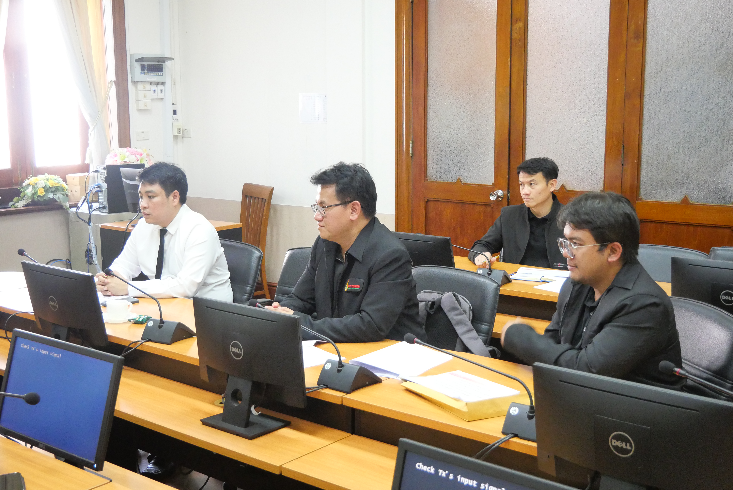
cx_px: 366
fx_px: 917
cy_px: 245
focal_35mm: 45
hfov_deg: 43.6
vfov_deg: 29.9
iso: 3200
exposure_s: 1/40
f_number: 4.2
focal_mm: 22
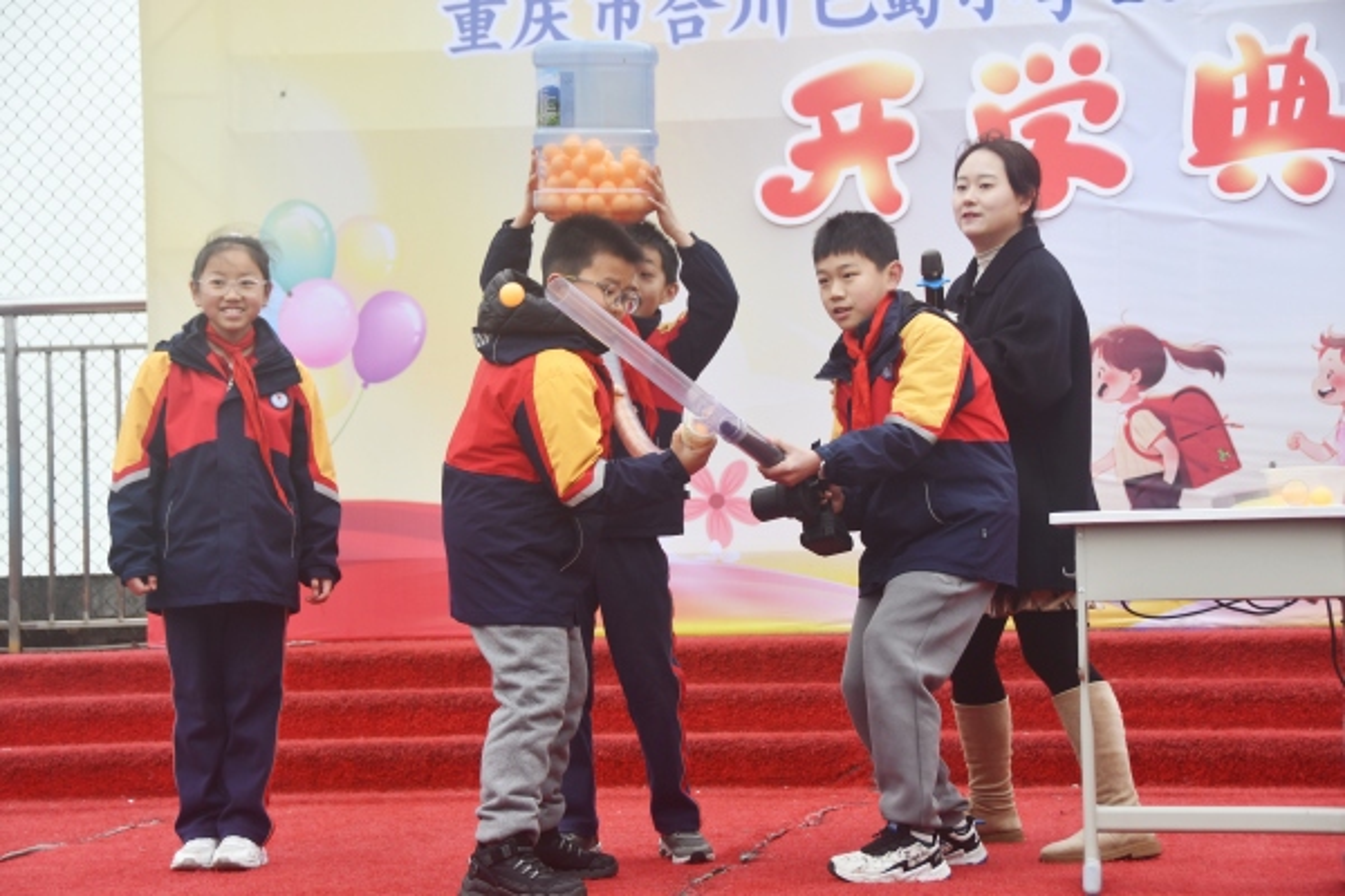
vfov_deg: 14.7
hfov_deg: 21.9
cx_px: 672
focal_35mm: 93
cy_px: 448
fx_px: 3474
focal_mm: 62
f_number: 5.6
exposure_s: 1/250
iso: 320
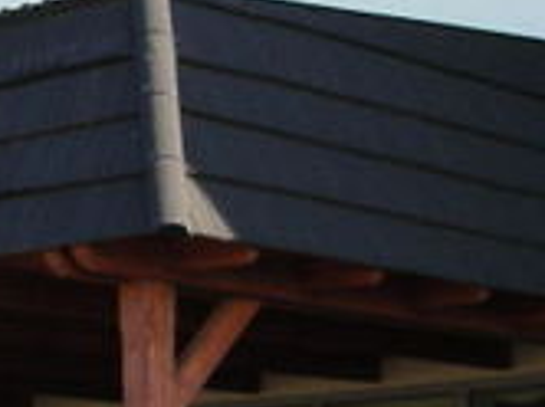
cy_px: 161
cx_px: -187
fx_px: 2657
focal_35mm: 169
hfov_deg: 11.4
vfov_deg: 8.8
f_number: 3
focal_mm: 5.8
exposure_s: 1/194
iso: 50
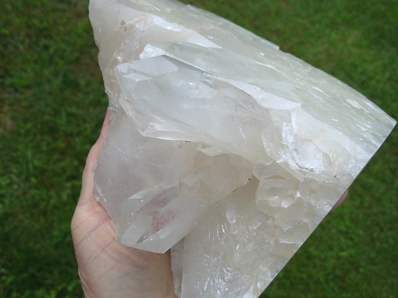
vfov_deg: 37.7
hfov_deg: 49.0
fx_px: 437
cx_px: 199
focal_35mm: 38
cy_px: 149
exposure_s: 1/592
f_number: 2.9
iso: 50
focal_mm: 6.3
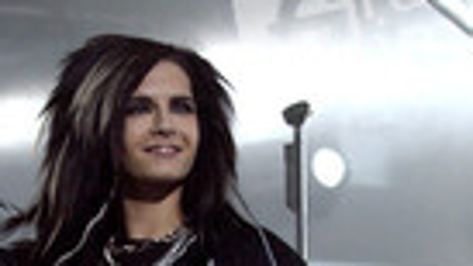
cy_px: 535
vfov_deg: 2.9
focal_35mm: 422
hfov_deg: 5.1
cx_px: 97
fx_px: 5292
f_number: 4.8
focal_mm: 92
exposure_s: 1/125
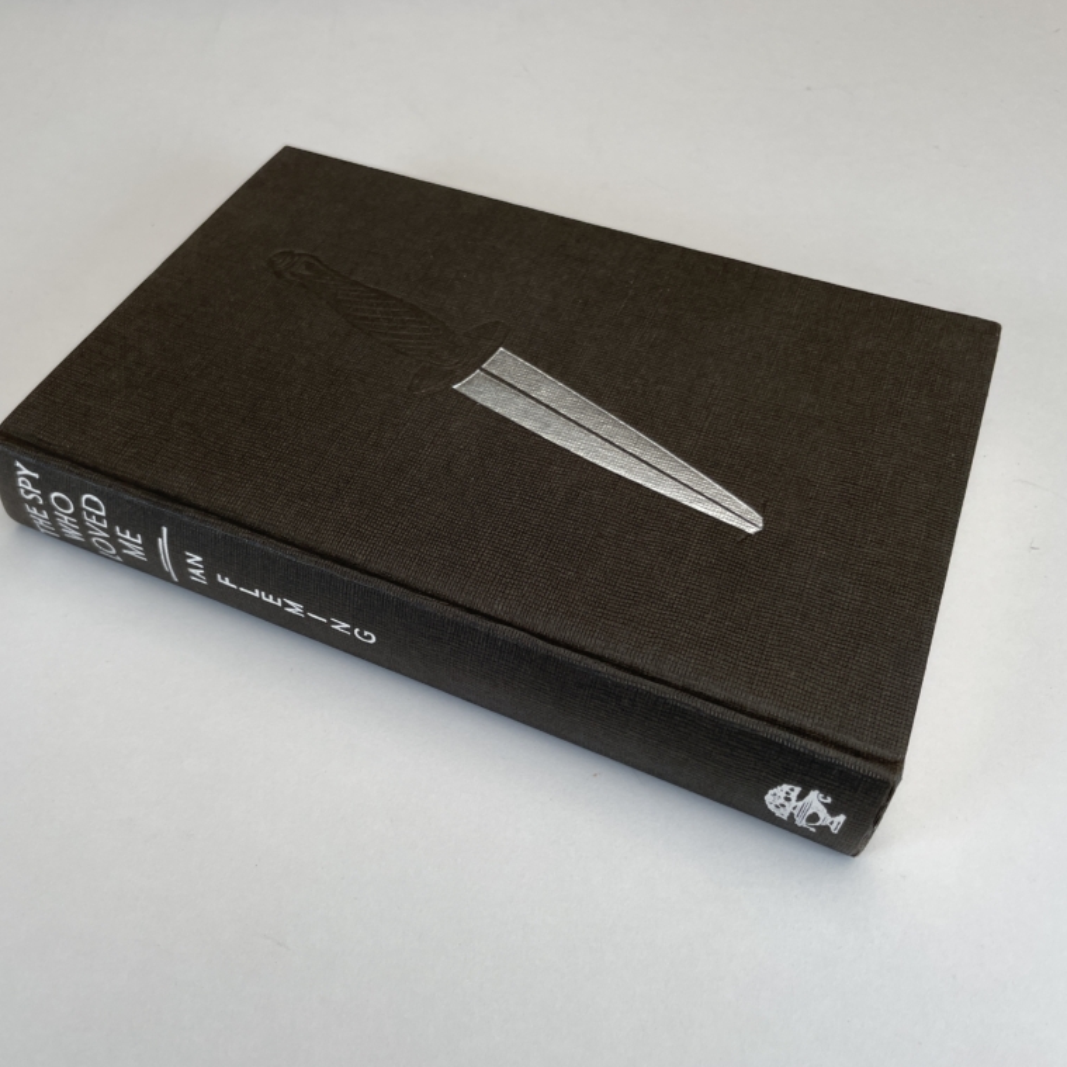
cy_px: 530
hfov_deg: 52.3
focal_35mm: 31
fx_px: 1081
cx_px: 447
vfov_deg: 52.5
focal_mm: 4.2
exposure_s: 1/205
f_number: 1.6
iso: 32
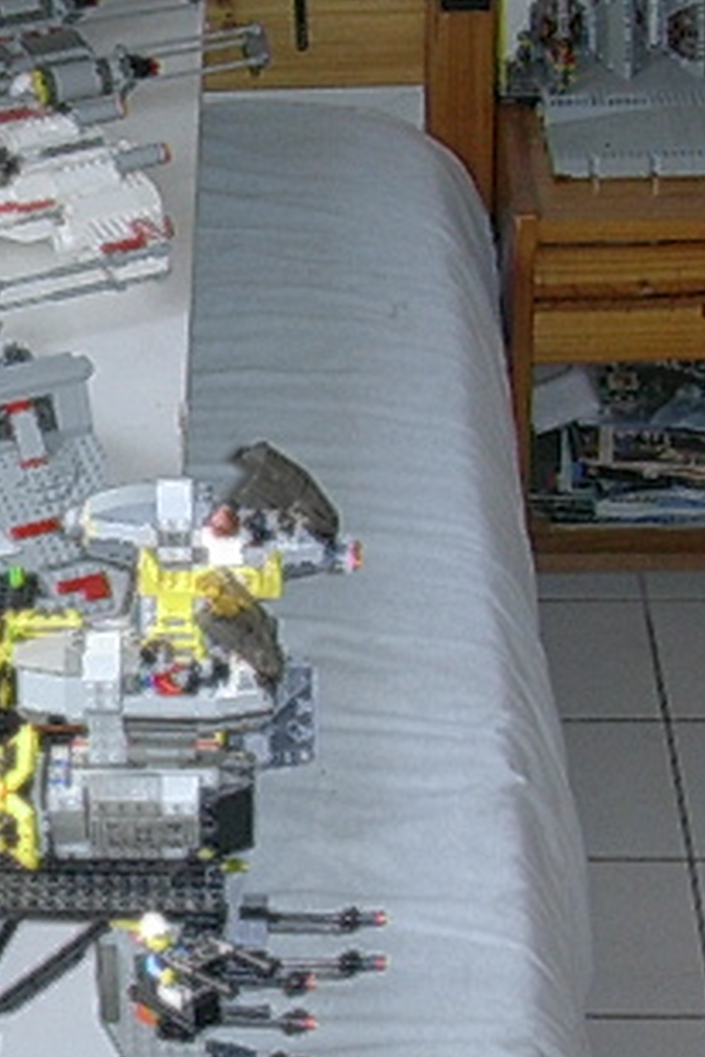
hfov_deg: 13.7
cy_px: 499
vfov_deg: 21.0
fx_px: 2849
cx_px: -123
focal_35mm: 97
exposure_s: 1/64
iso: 70
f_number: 2.9
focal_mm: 6.7
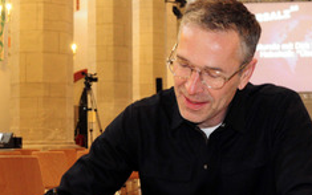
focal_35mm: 79
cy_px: 126
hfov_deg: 26.0
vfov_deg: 16.5
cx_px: 202
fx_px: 672
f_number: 5.6
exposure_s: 1/15
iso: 3200
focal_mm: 27
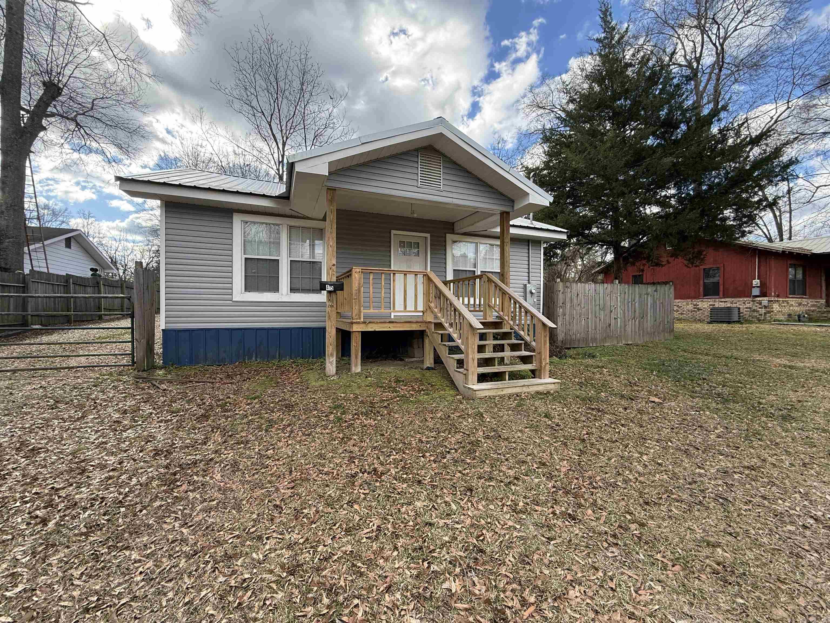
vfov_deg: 85.7
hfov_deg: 102.1
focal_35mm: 14
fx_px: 336
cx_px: 415
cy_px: 312
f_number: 2.2
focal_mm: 2.22
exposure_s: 1/419
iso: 64
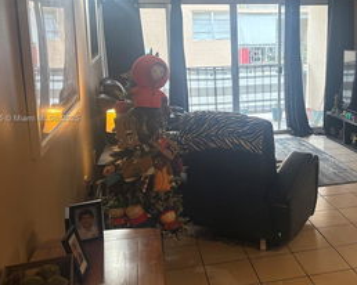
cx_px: 257
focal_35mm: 42
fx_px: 443
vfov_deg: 35.6
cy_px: 119
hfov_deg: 42.8
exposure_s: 1/120
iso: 160
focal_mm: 5.96
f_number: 1.6
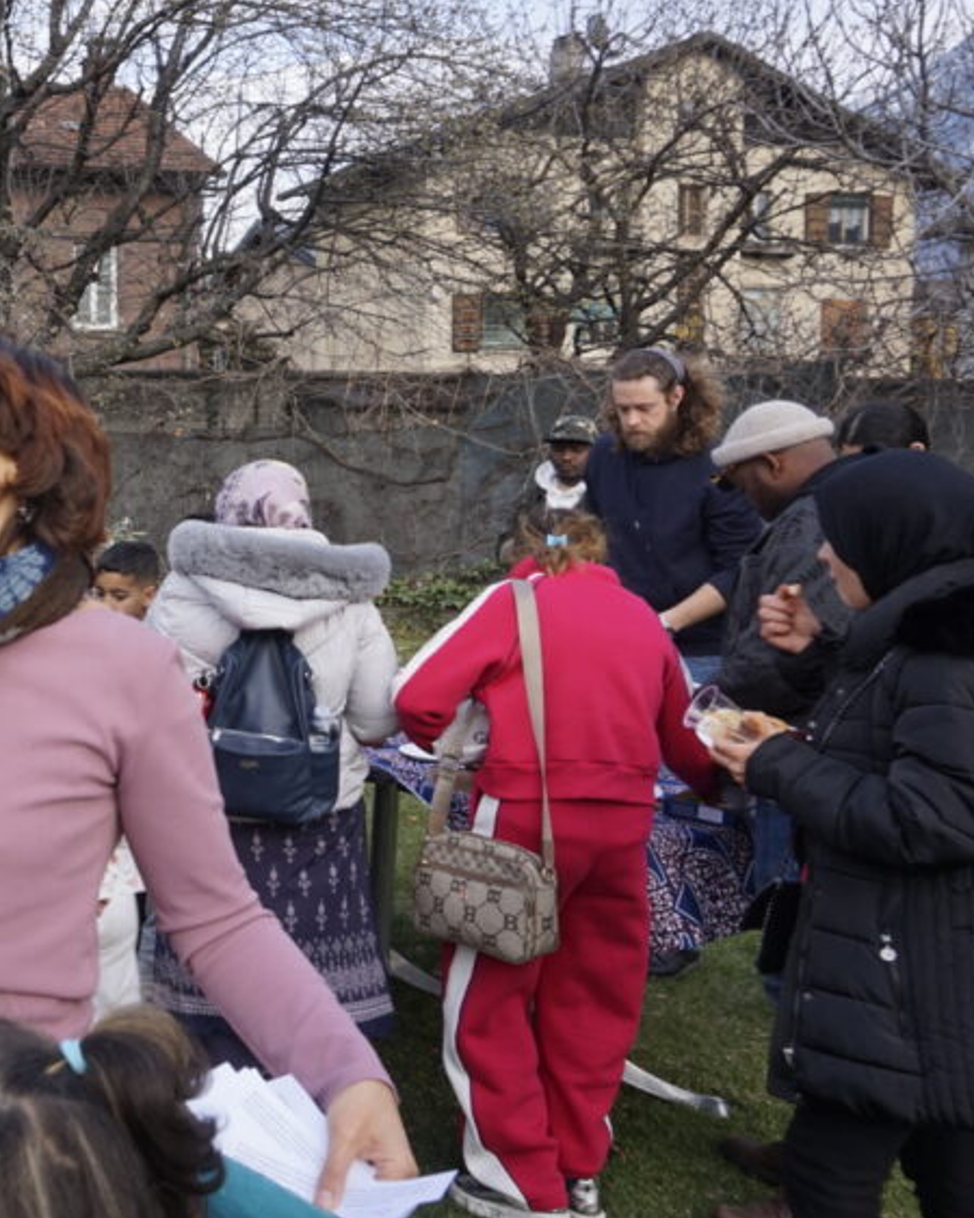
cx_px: -104
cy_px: 547
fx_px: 1478
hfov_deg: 32.1
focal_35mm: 41
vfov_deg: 44.7
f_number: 6.3
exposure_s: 1/80
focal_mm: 16
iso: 100
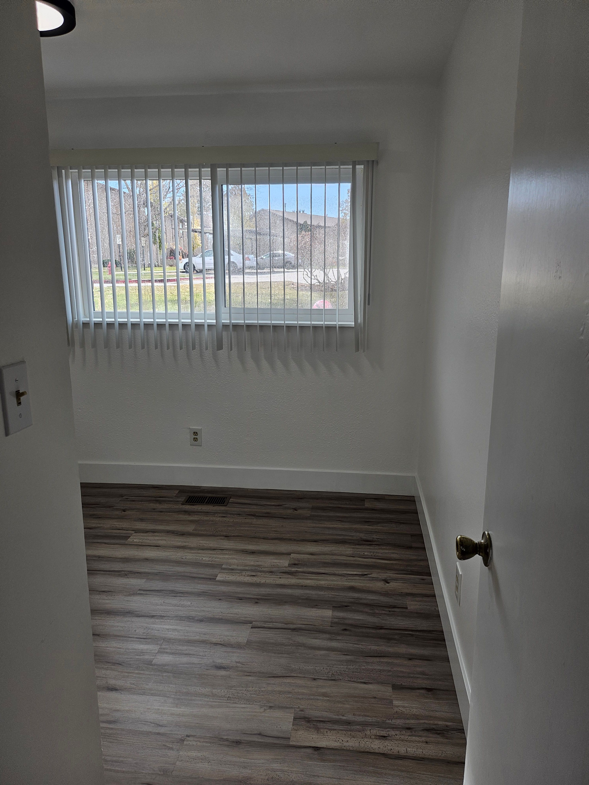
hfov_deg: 56.8
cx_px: 294
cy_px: 392
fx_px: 544
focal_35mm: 24
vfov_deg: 71.6
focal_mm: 5
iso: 50
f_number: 1.8
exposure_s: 1/222
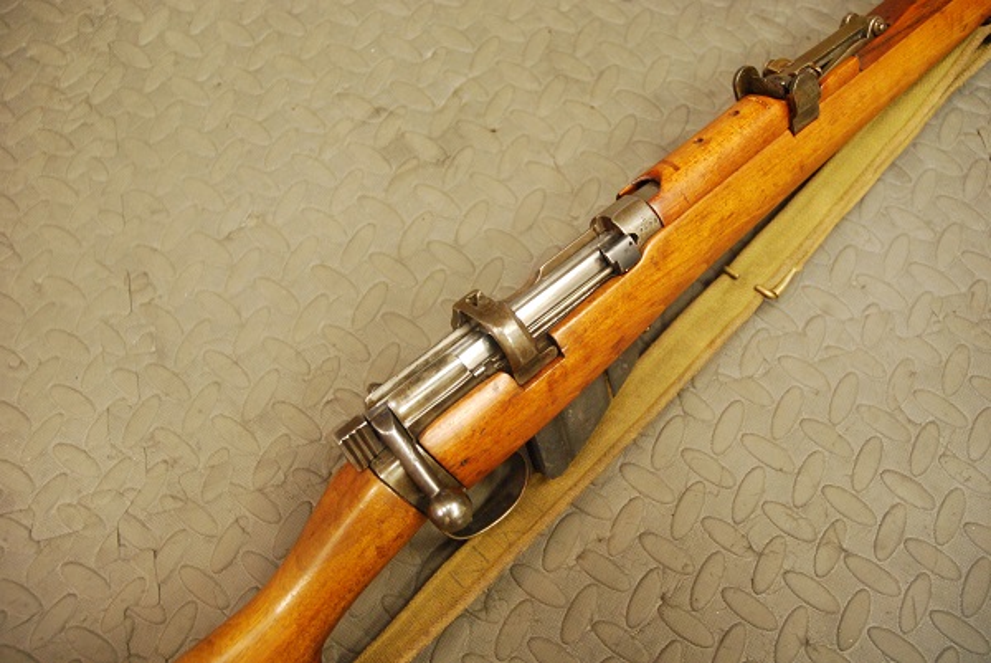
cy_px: 332
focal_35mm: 33
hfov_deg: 57.2
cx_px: 496
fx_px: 909
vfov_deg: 40.0
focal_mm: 22
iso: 1400
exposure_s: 1/30
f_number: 3.8
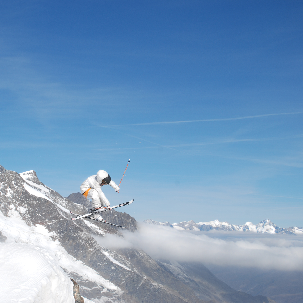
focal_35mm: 68
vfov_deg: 25.5
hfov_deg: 25.4
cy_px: 152
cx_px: 102
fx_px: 670
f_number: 9
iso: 100
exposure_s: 1/320
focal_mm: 35
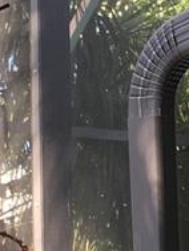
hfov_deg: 8.0
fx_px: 1338
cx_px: 217
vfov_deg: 10.5
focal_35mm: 184
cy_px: 337
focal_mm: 4.15
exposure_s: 1/120
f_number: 2.2
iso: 25
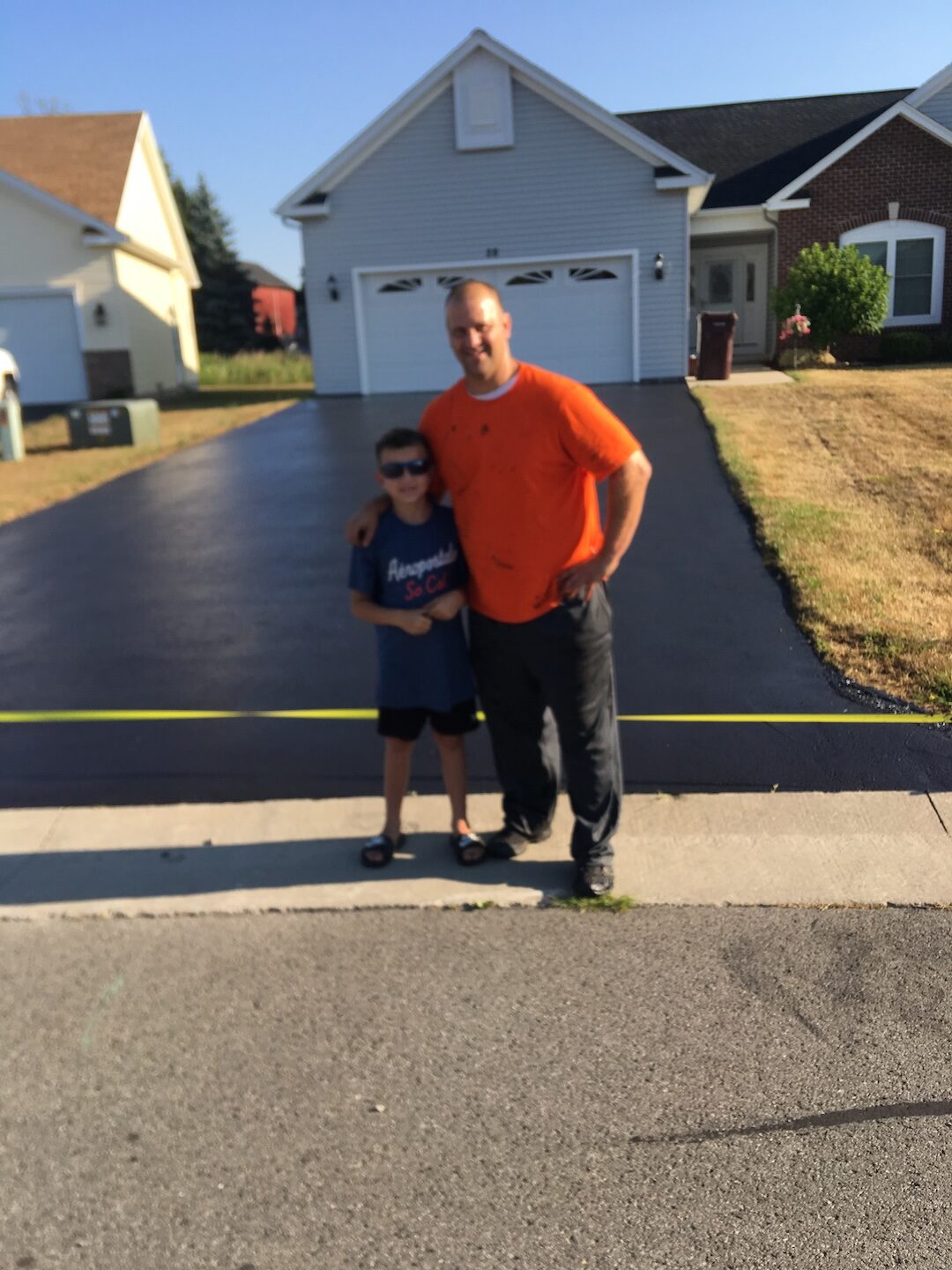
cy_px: 635
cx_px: 476
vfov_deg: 61.7
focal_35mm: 29
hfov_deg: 48.2
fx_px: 1063
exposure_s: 1/746
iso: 25
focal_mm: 4.15
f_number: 2.2
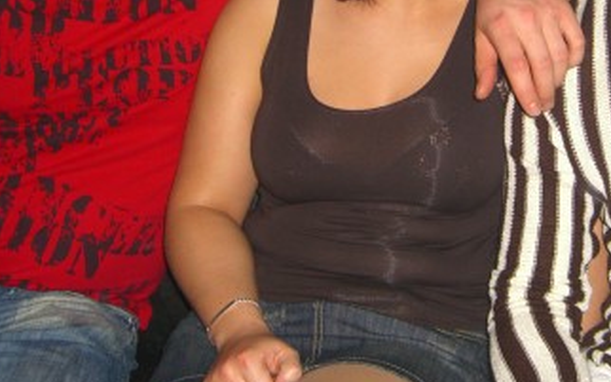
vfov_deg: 17.0
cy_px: 0
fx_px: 1248
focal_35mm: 75
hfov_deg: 27.3
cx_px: 417
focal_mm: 7.9
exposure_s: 1/60
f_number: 2.8
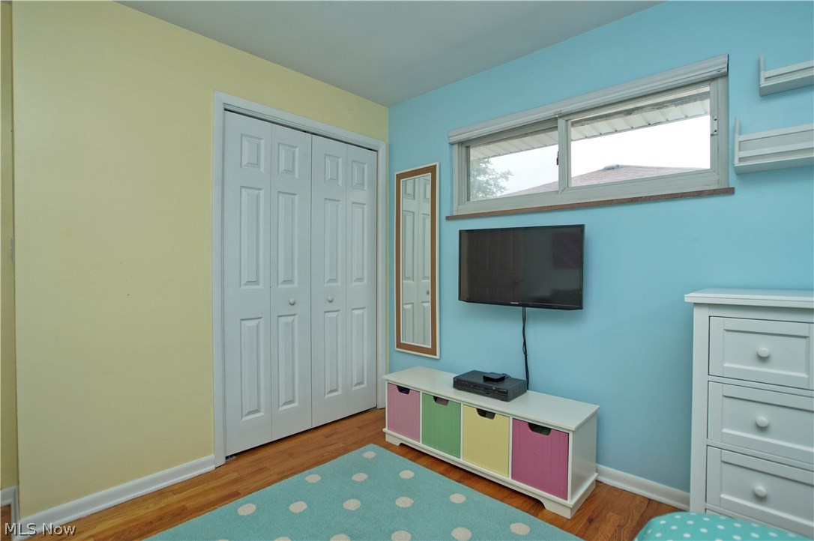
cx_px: 407
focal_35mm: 16
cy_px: 270
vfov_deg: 72.0
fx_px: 373
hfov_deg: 95.0
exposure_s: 1/60
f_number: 4.5
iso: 100
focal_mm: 11
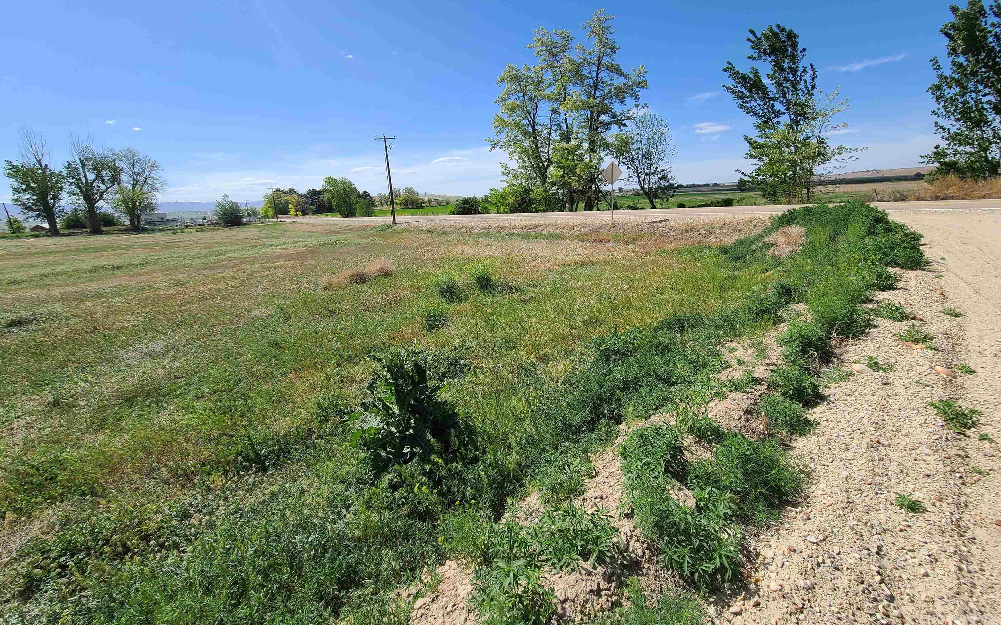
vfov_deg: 78.2
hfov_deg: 105.3
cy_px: 271
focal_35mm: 14
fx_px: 382
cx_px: 494
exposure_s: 1/2054
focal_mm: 2.2
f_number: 2.2
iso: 64
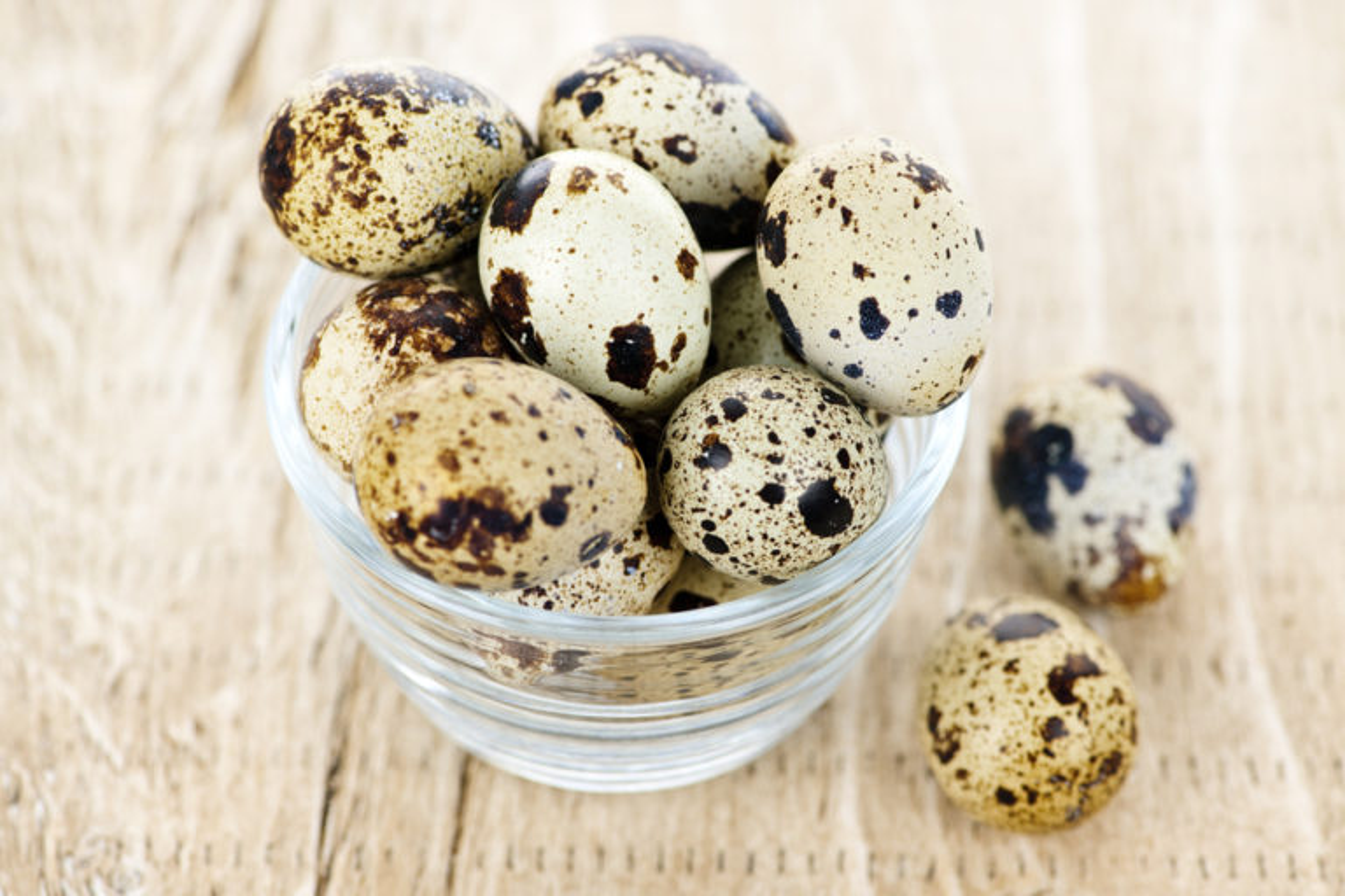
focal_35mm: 105
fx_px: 3923
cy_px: 448
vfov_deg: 13.0
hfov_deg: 19.5
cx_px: 672
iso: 200
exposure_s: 1/80
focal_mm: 105
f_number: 7.1
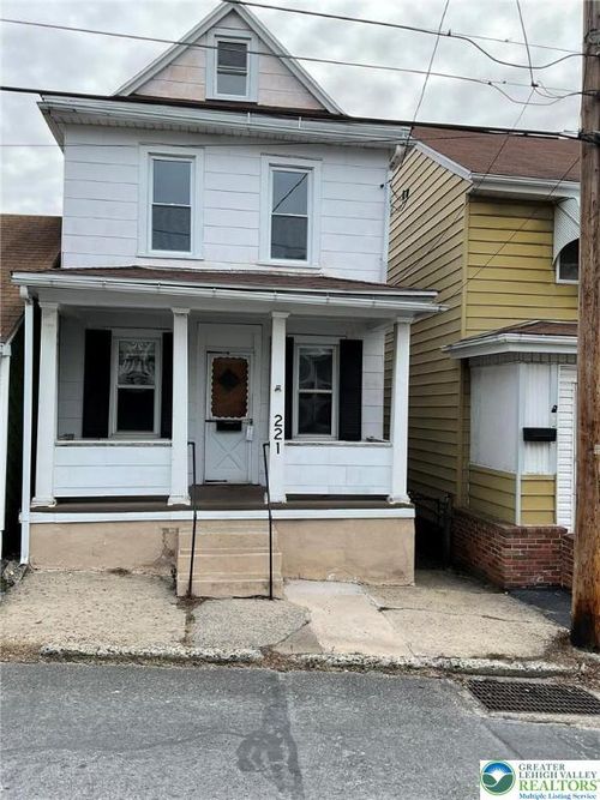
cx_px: 300
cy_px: 400
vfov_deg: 61.7
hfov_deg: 48.2
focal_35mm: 29
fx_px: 670
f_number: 1.8
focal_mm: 3
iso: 16
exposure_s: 1/362
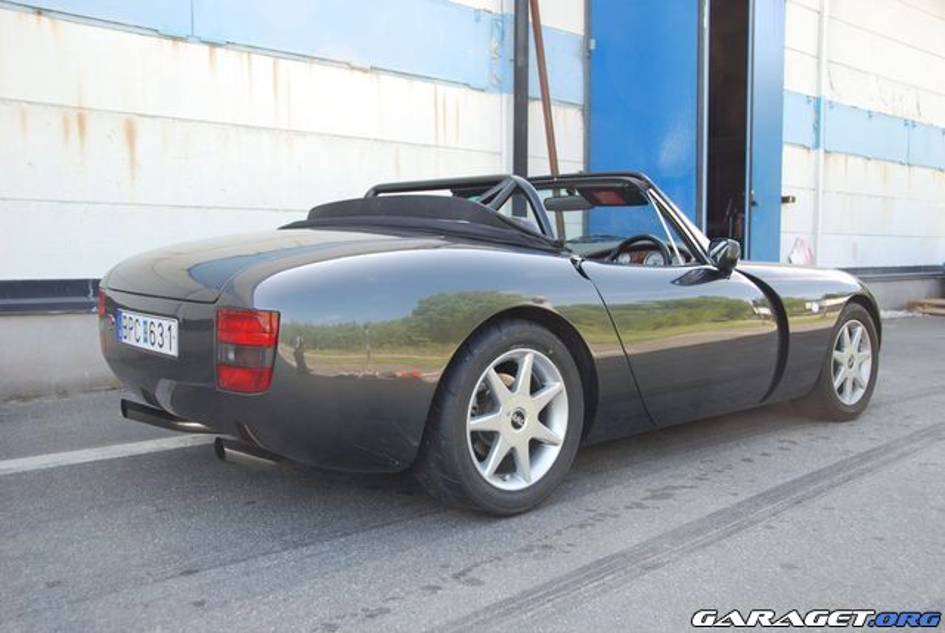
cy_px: 316
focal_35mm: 33
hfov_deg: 57.1
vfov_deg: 40.1
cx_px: 472
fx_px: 868
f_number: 4
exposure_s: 1/60
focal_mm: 22
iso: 100
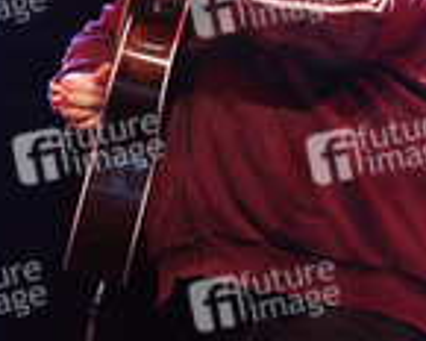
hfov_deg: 6.3
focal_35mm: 306
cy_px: 76
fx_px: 3858
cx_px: 10
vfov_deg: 5.1
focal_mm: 105
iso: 250
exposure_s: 1/80
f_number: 4.5
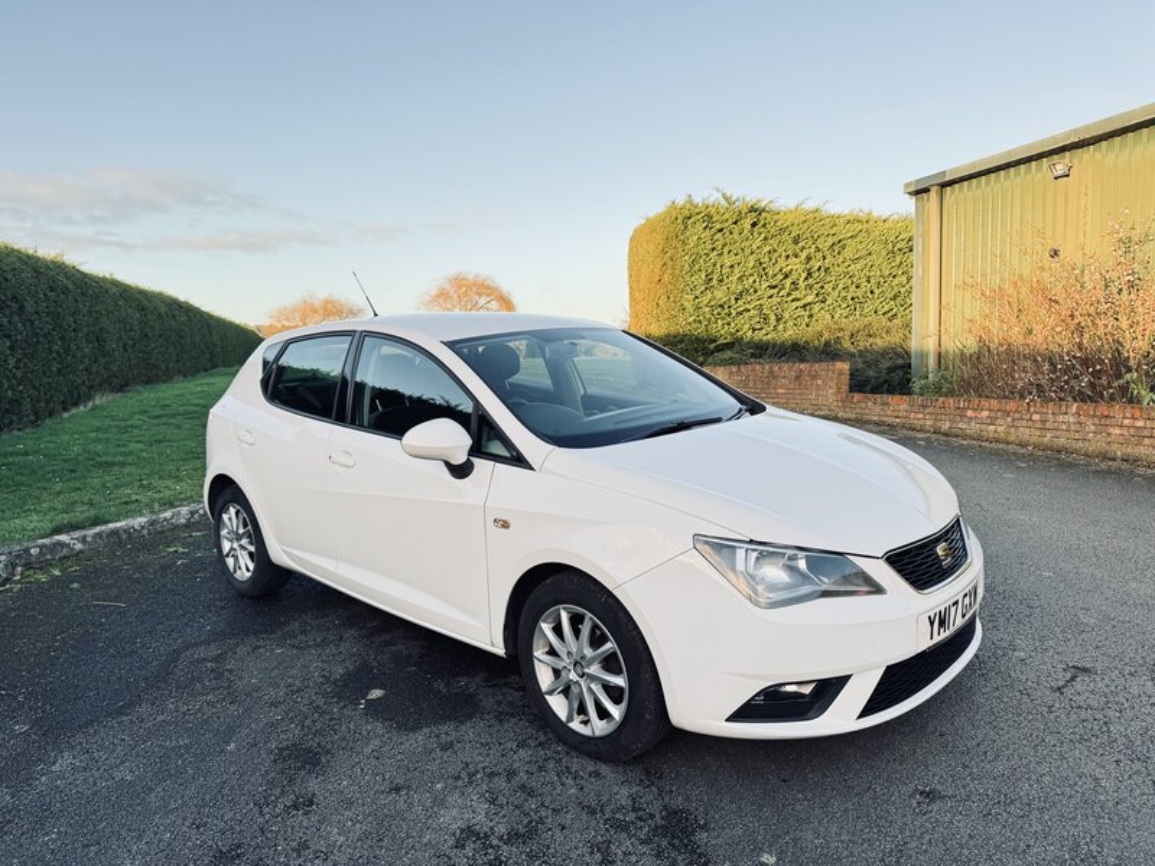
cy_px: 433
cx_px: 578
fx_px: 801
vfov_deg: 56.8
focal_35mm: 24
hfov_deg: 71.6
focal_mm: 6.76
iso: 80
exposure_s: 1/340
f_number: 1.78
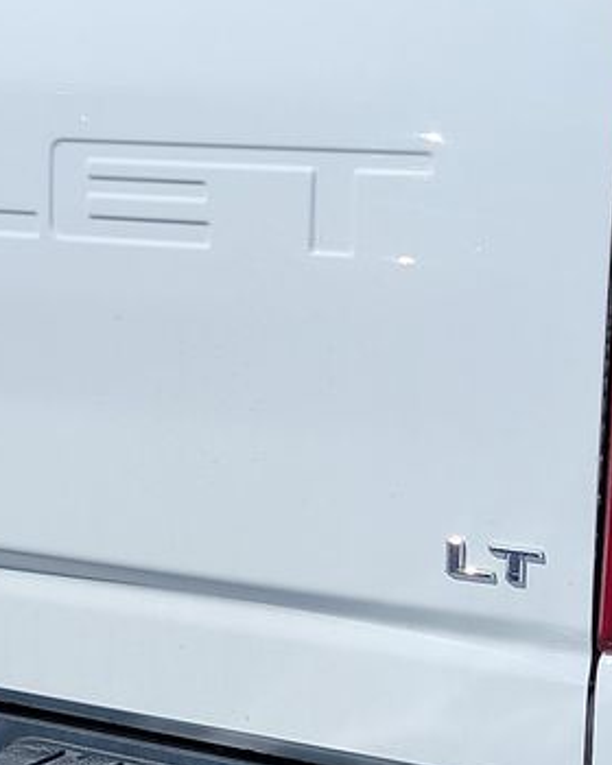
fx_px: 2423
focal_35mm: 107
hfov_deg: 14.4
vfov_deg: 17.9
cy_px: 481
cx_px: 179
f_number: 1.8
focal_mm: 6.7
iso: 50
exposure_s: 1/2174
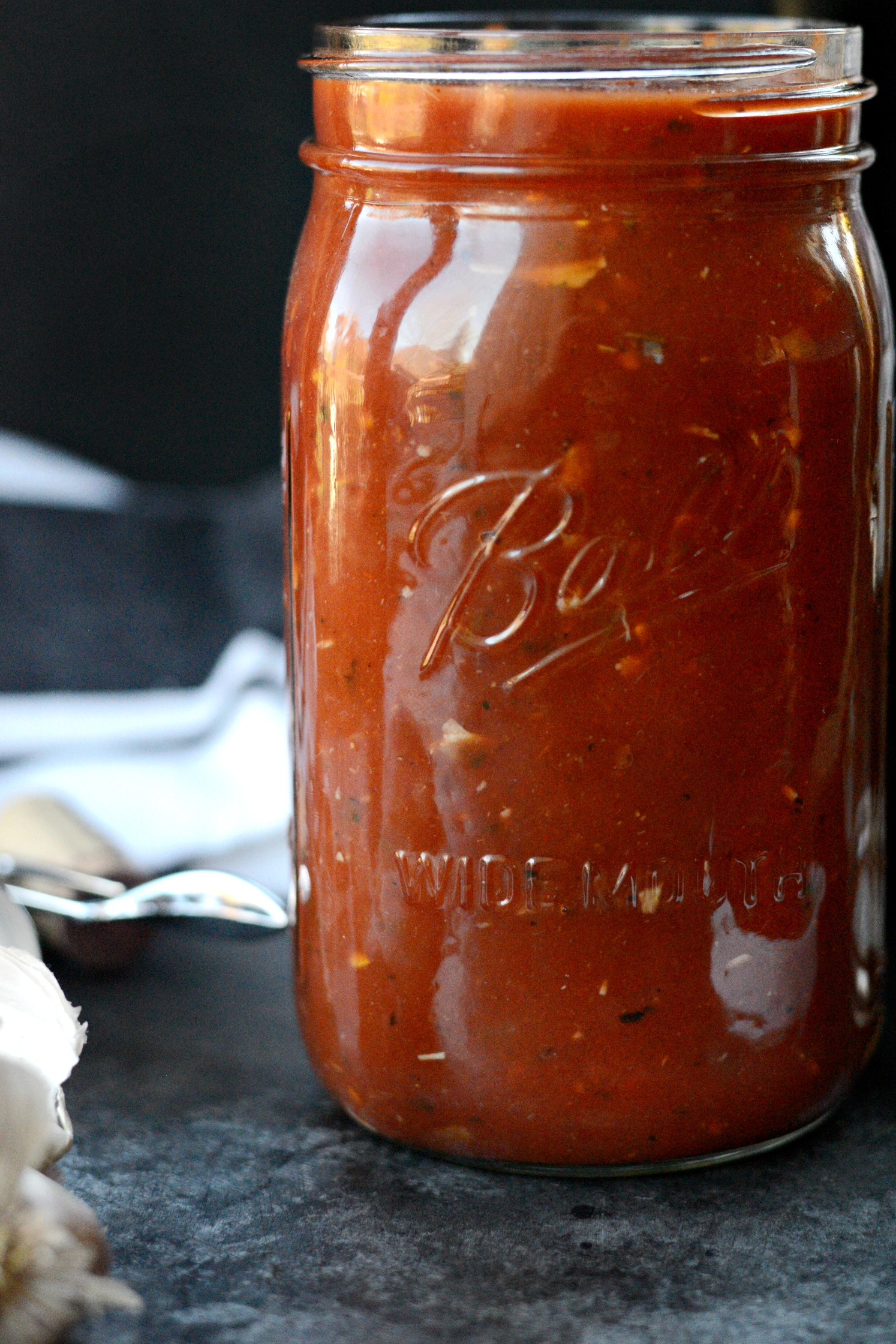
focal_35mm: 74
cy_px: 397
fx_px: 2762
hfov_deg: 18.3
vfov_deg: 27.1
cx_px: 636
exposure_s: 1/640
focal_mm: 50
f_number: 3.2
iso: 3200
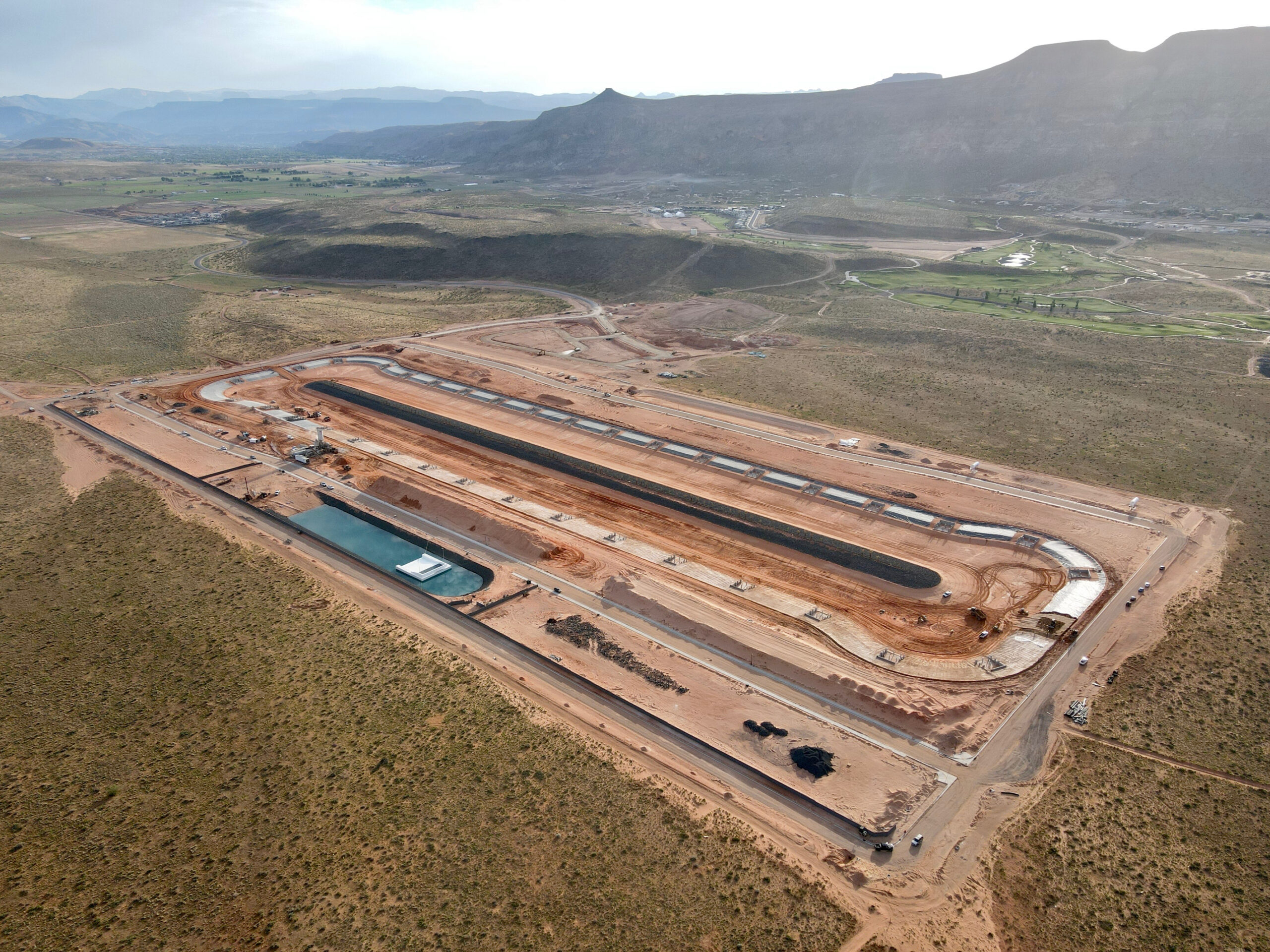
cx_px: 635
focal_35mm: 24
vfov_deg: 56.8
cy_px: 476
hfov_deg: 71.6
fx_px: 881
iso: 100
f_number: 2.8
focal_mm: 4.5
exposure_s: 1/400
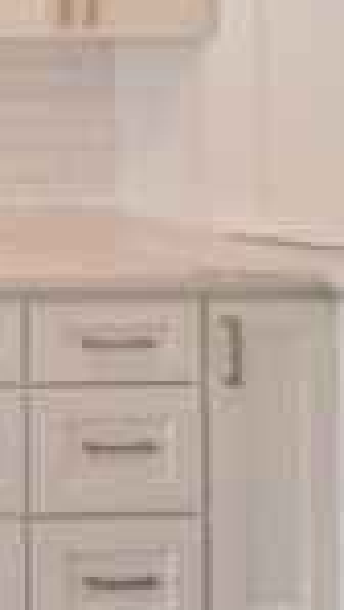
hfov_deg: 9.1
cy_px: -111
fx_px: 1230
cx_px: -901
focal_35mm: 76
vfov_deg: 25.2
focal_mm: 10
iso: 800
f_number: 3.5
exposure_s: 1/180
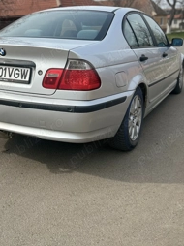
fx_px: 291
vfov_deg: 45.2
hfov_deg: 34.8
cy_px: 83
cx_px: 66
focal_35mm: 41
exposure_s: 1/3831
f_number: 1.5
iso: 50
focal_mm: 5.7
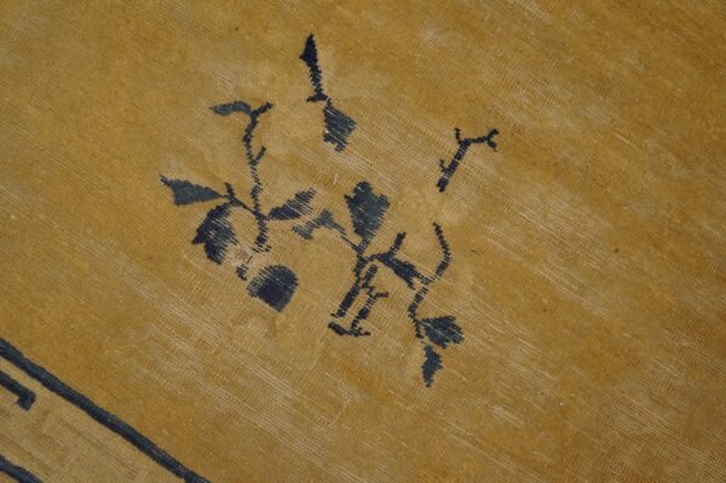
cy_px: 242
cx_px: 363
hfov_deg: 64.6
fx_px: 574
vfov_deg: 45.6
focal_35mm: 28
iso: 500
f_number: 4
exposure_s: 1/60
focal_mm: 19
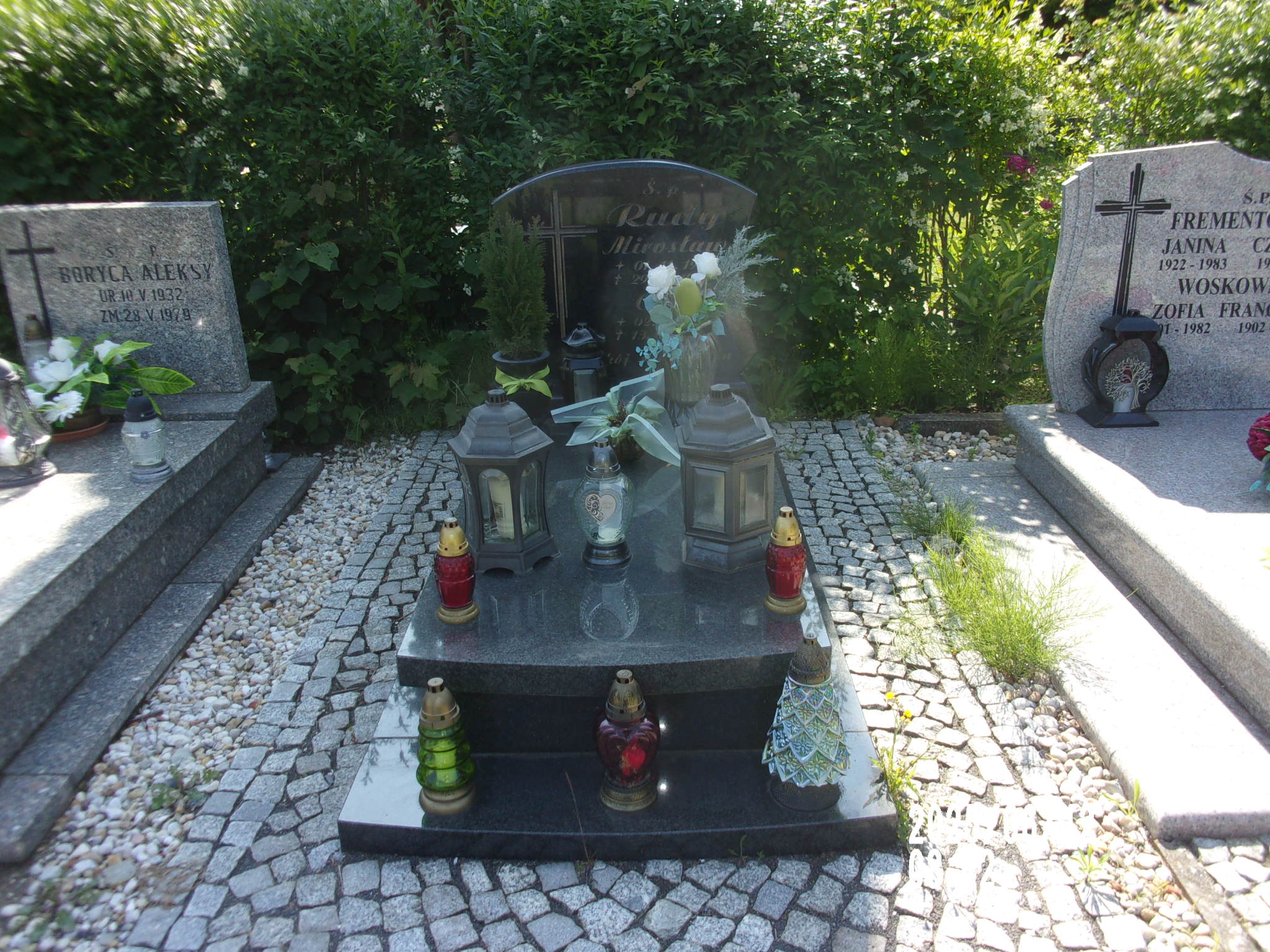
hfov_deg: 63.4
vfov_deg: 49.7
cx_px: 635
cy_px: 476
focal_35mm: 28
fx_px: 1027
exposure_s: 1/200
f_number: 3.9
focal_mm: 5.1
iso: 80
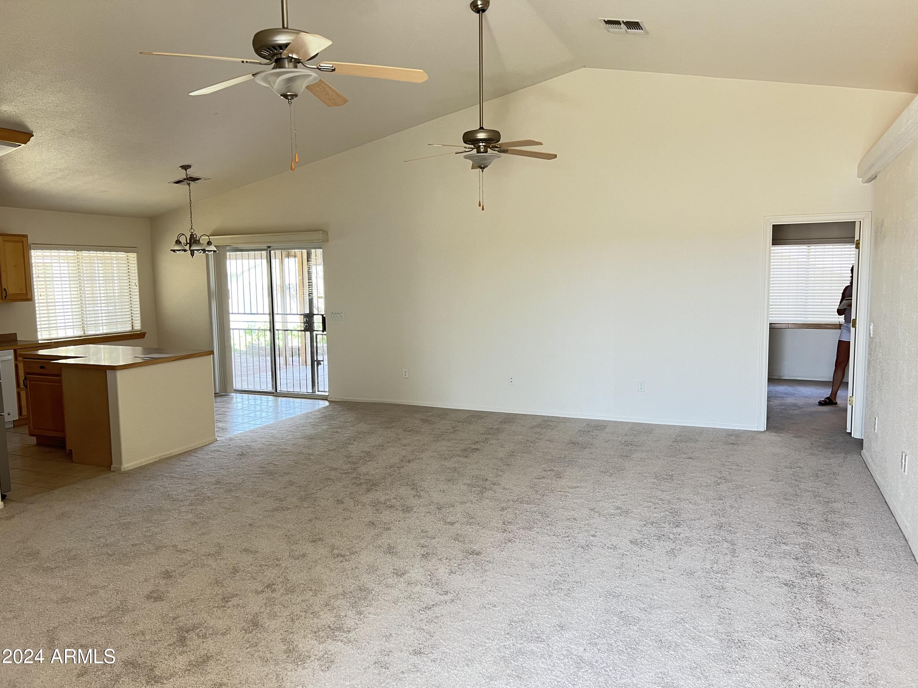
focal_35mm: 26
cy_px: 344
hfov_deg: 67.3
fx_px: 690
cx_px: 459
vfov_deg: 53.1
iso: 125
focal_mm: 5.7
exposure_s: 1/65
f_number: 1.5
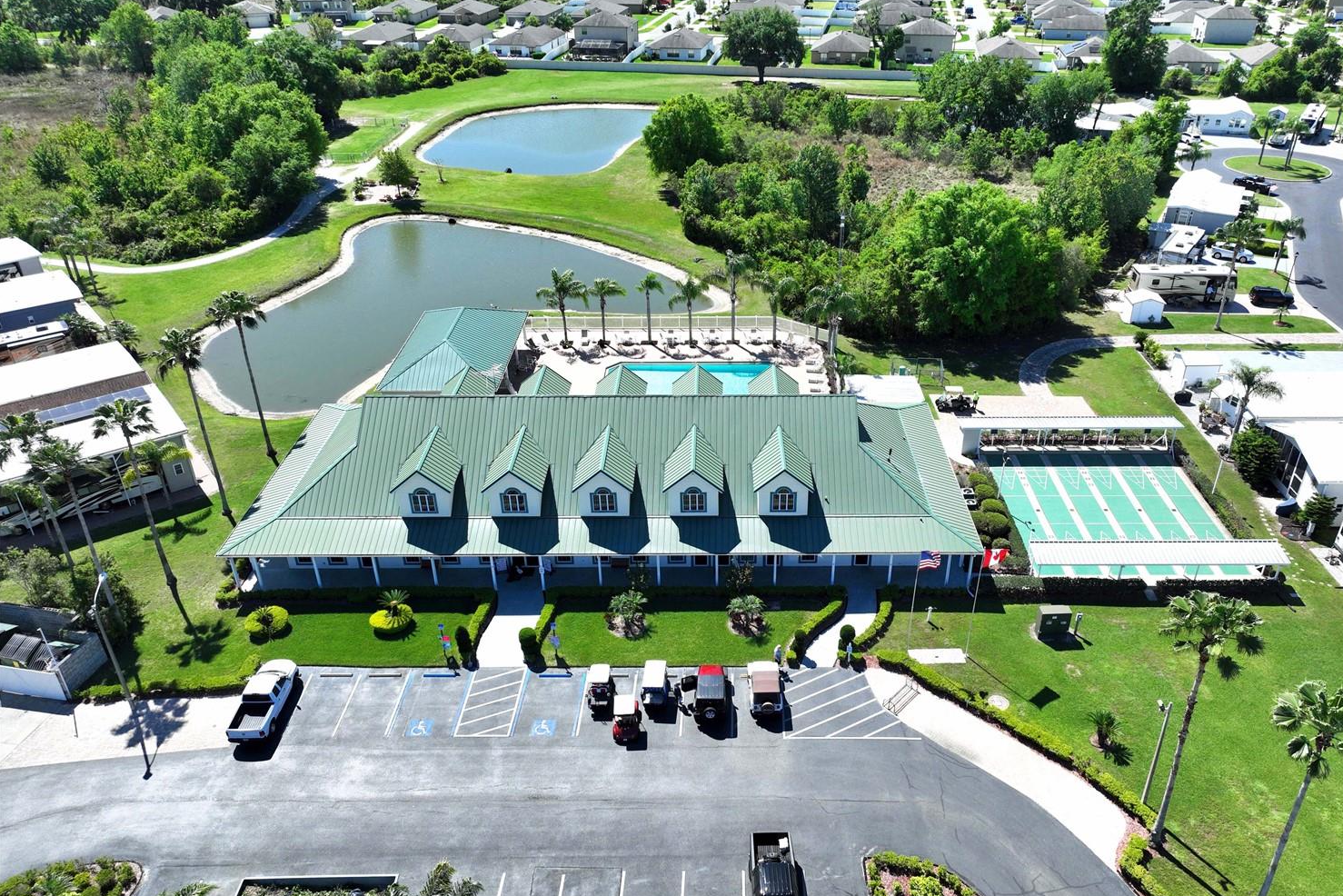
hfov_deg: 67.3
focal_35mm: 27
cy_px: 476
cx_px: 725
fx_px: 1007
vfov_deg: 47.9
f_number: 3.5
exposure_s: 1/400
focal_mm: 12.29
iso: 100
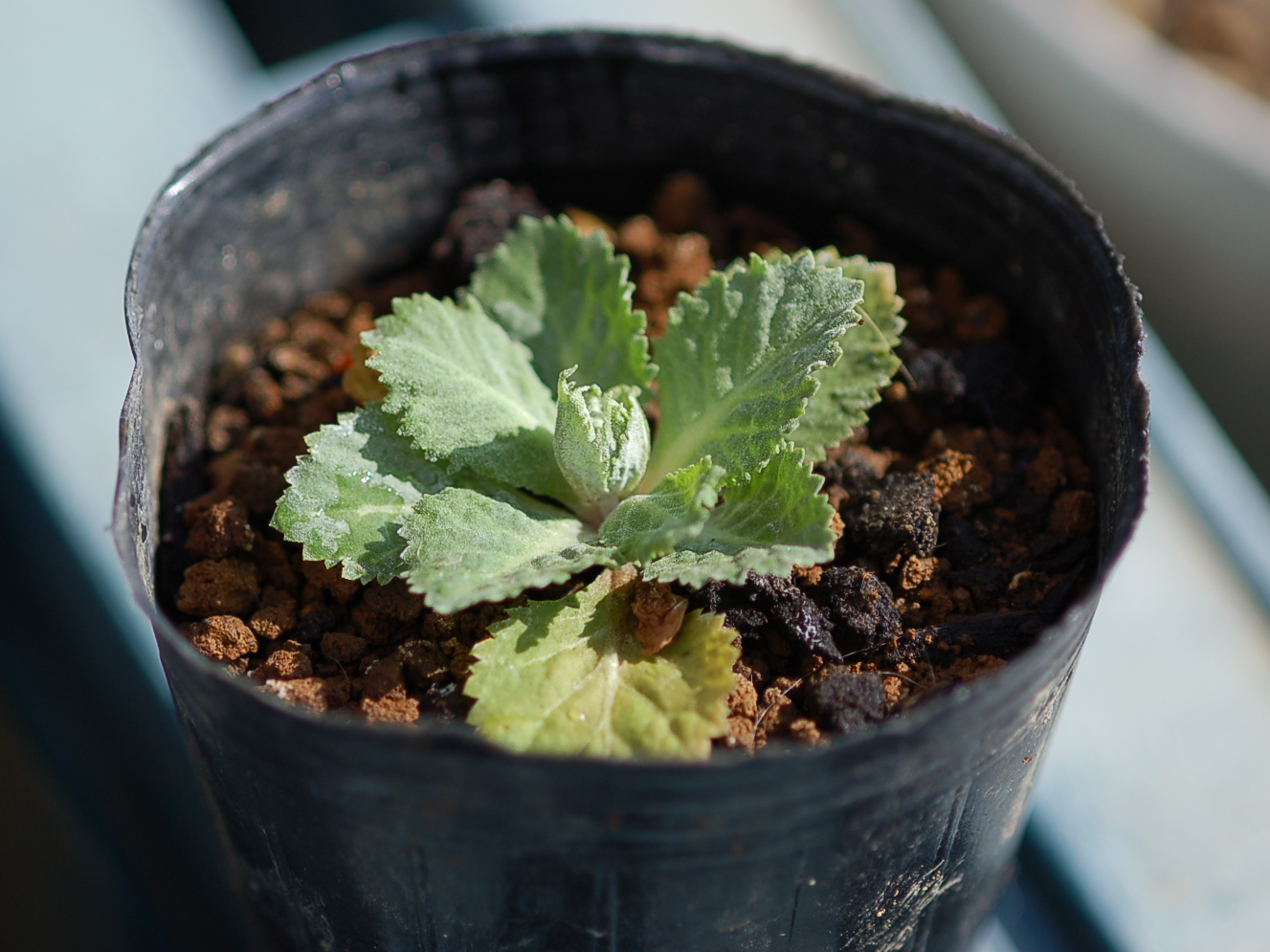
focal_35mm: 172
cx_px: 616
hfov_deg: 11.5
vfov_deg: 8.7
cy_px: 476
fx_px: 6293
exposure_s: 1/2500
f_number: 3.3
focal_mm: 105
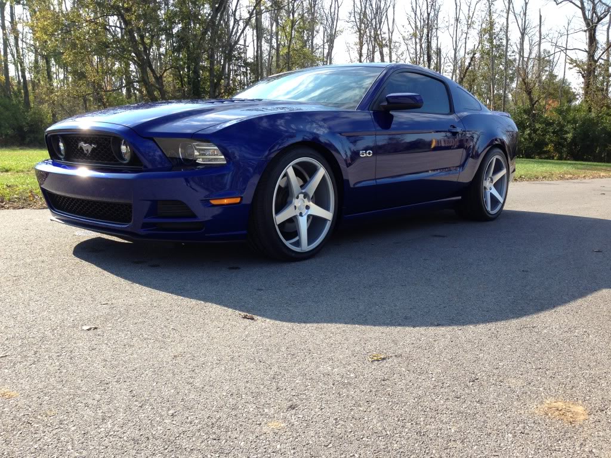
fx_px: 582
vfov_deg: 42.9
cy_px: 229
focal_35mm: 33
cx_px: 306
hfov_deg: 55.4
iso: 50
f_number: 2.4
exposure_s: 1/497
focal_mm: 4.1
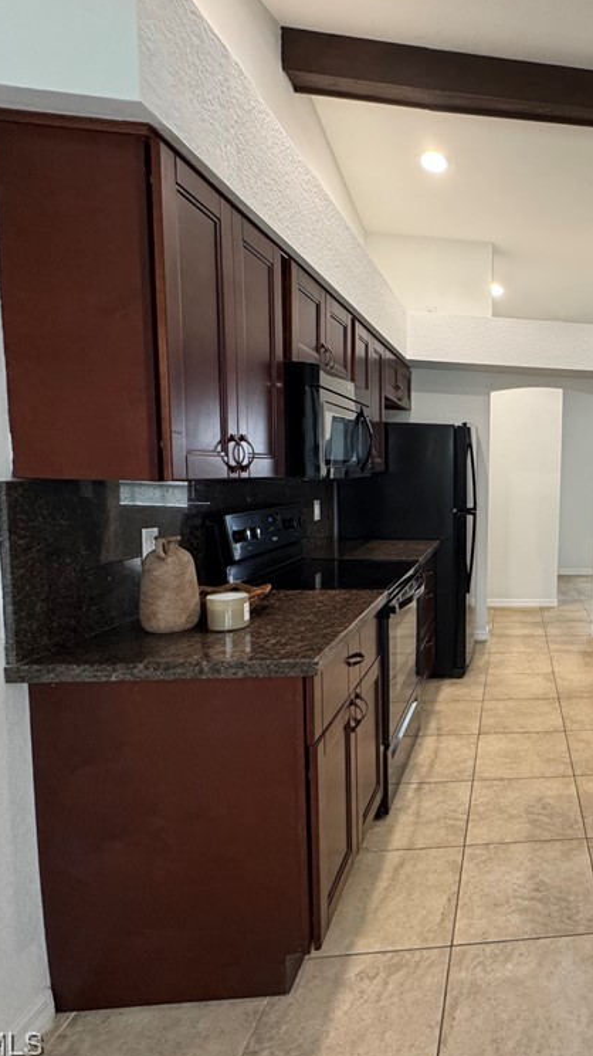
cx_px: 596
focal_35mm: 21
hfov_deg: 45.1
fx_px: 588
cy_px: 531
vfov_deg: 83.9
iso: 320
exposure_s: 1/120
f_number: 2.2
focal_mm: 2.22
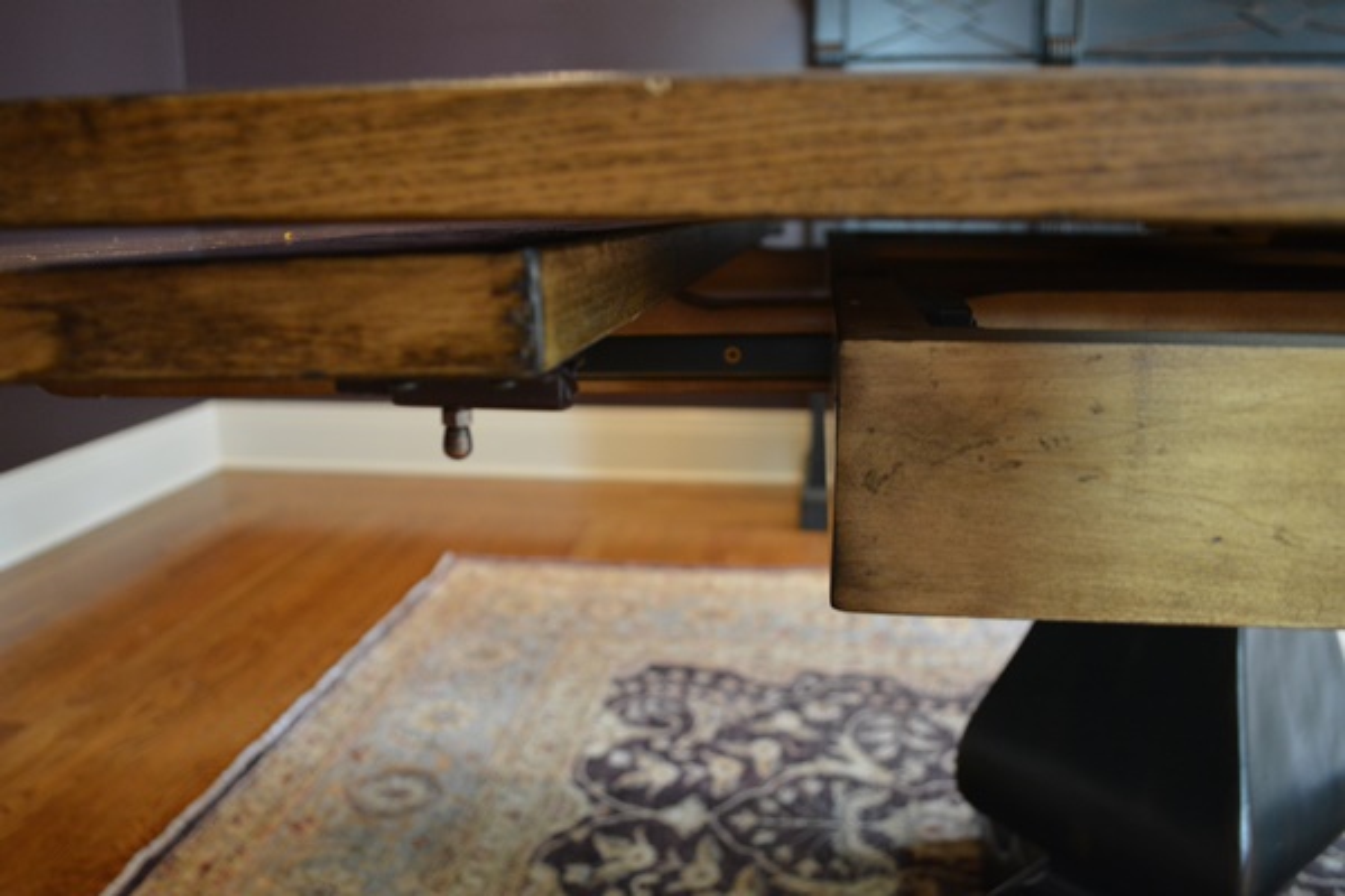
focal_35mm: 27
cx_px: 672
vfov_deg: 47.9
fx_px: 1009
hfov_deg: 67.4
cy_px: 448
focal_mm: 18
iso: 1600
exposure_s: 1/30
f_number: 3.5
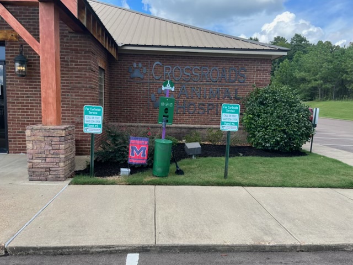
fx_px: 265
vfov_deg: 53.1
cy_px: 132
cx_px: 176
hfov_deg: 67.3
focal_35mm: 26
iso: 50
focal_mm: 5.1
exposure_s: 1/943
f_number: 1.6
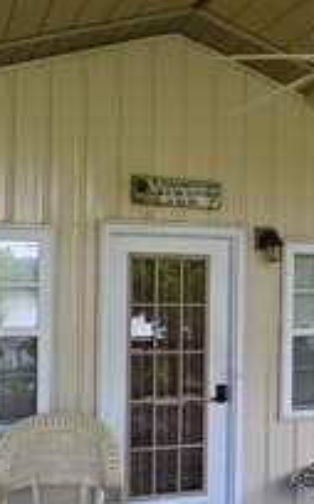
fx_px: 618
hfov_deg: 28.5
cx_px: 131
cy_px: 289
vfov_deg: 44.3
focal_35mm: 45
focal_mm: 13.5
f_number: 4.5
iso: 200
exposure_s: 1/250
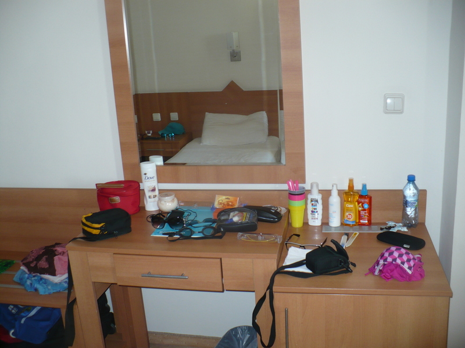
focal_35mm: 37
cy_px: 174
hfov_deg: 50.1
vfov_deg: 38.7
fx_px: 497
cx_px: 232
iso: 125
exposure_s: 1/30
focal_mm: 6.1
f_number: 2.8
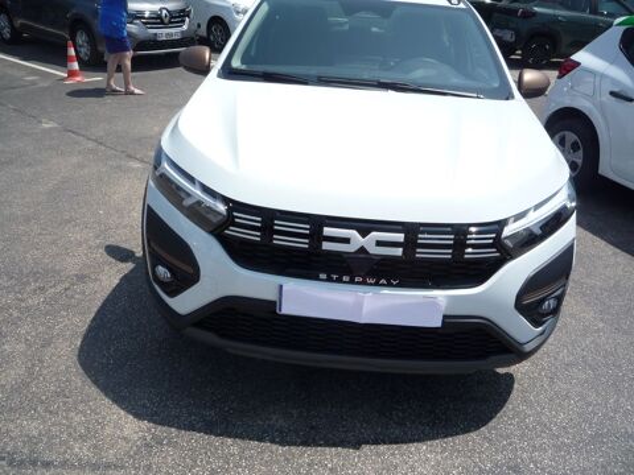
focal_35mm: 30
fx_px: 549
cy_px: 238
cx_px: 317
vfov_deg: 46.8
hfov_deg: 60.0
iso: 100
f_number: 5.6
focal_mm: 5.2
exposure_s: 1/400
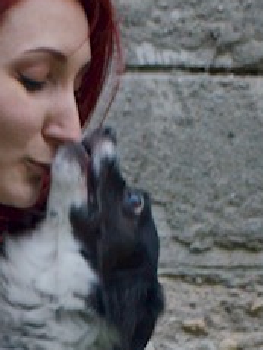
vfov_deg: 12.9
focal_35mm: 151
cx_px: -70
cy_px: 363
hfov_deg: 9.7
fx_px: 1527
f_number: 5.6
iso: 1250
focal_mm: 32
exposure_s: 1/30
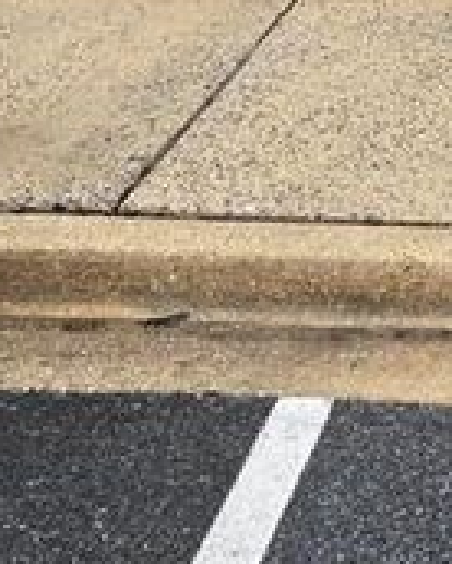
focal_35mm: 87
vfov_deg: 21.2
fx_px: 1452
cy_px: 5
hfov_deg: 16.8
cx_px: 573
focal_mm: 5.4
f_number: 1.8
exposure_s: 1/180
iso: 64
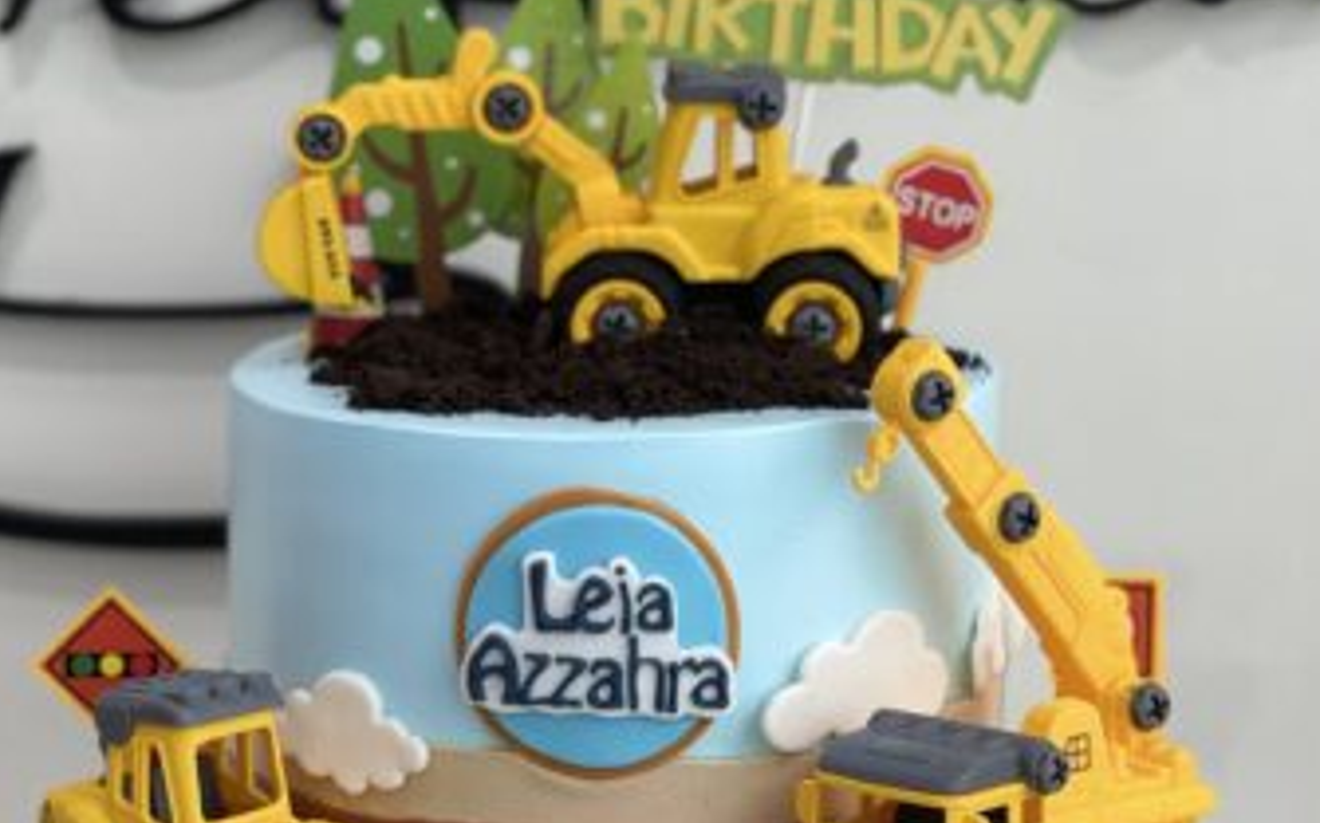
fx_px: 3883
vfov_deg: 12.1
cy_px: 368
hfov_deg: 19.3
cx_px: 583
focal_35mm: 108
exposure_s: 1/100
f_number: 2.2
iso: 50
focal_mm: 7.5
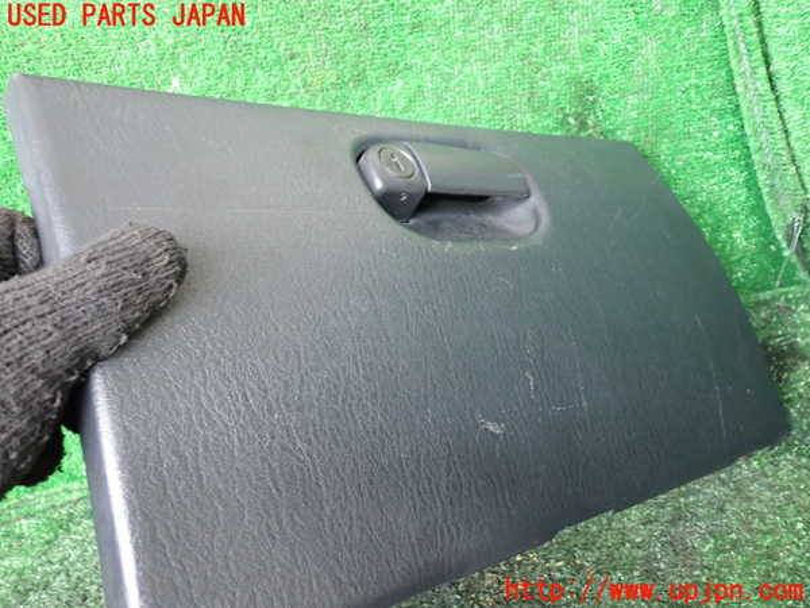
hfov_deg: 60.0
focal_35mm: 30
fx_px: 702
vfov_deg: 46.8
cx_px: 405
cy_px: 304
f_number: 2.3
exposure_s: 1/30
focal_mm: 5.4
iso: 250
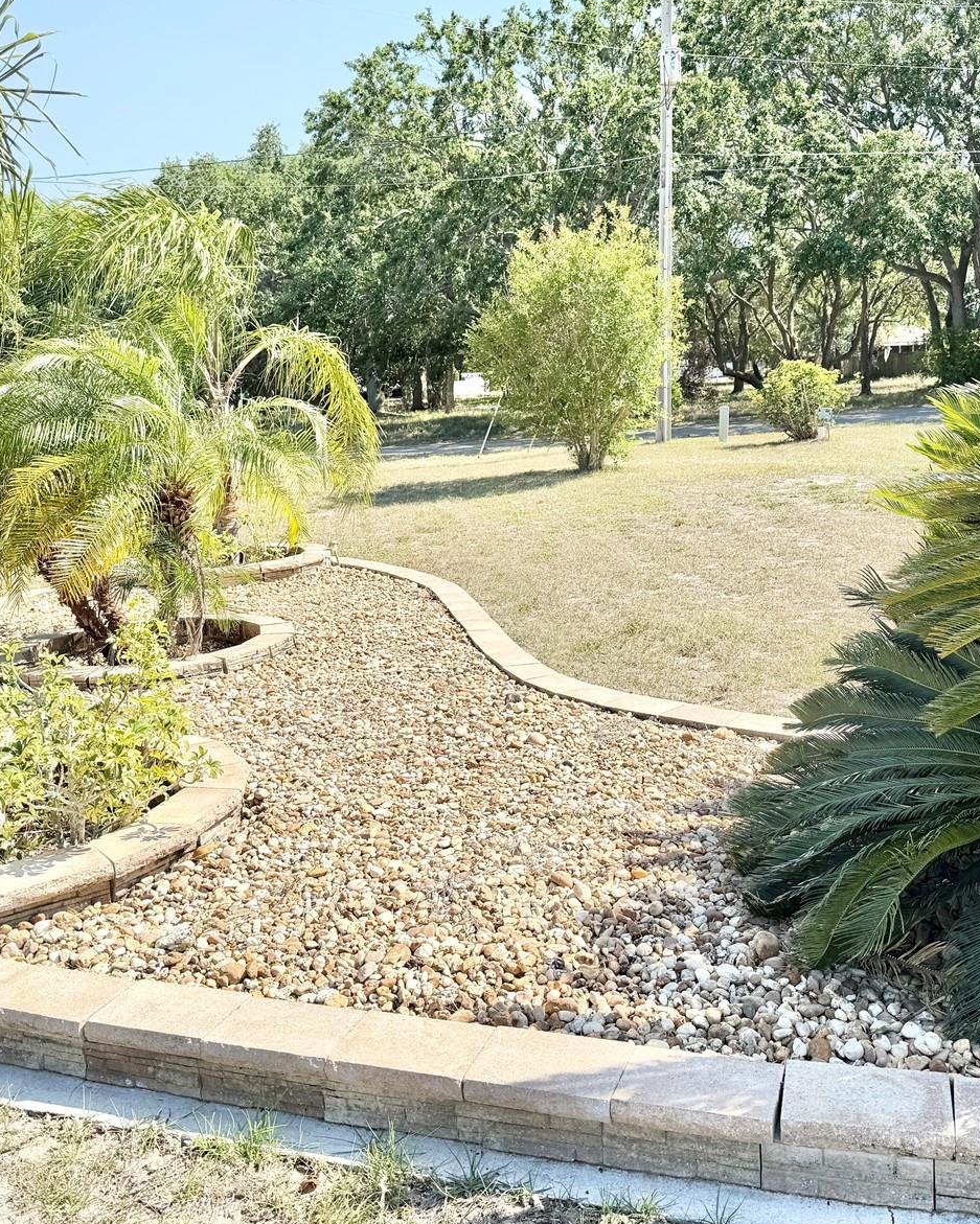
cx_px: 567
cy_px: 611
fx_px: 1160
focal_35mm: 32
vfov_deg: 55.7
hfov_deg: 45.6
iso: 80
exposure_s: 1/3279
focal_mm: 6.76
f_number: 1.78
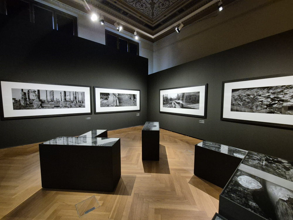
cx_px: 146
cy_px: 110
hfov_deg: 106.2
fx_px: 110
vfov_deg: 89.9
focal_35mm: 13
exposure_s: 1/41
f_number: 2.2
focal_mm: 2.2
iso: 1250
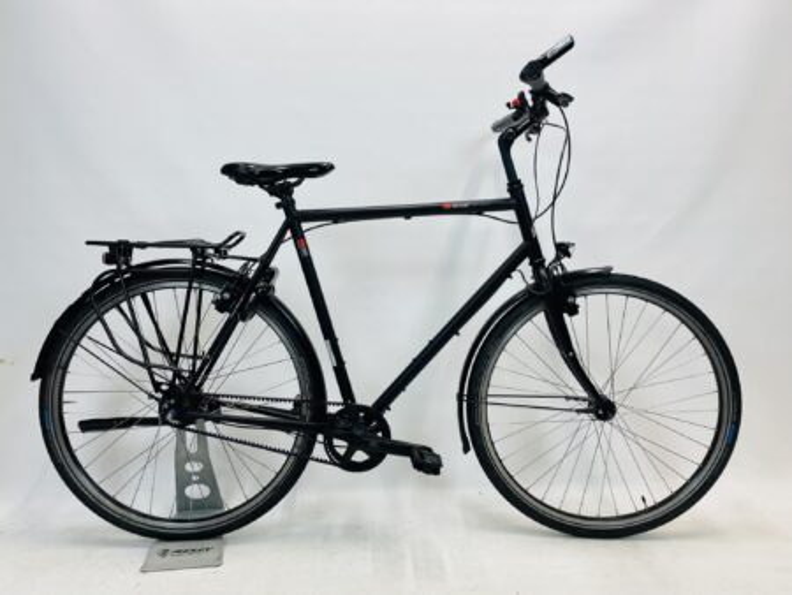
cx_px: 396
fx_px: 595
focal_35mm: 26
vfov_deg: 53.1
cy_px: 298
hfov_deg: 67.3
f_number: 1.8
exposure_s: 1/100
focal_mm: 4.25
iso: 50
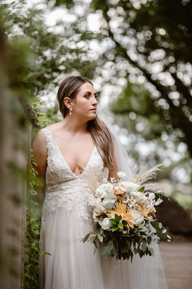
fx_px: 1041
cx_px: 96
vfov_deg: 15.8
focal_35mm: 130
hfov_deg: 10.5
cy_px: 144
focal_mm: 130
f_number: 2.8
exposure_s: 1/250
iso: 640
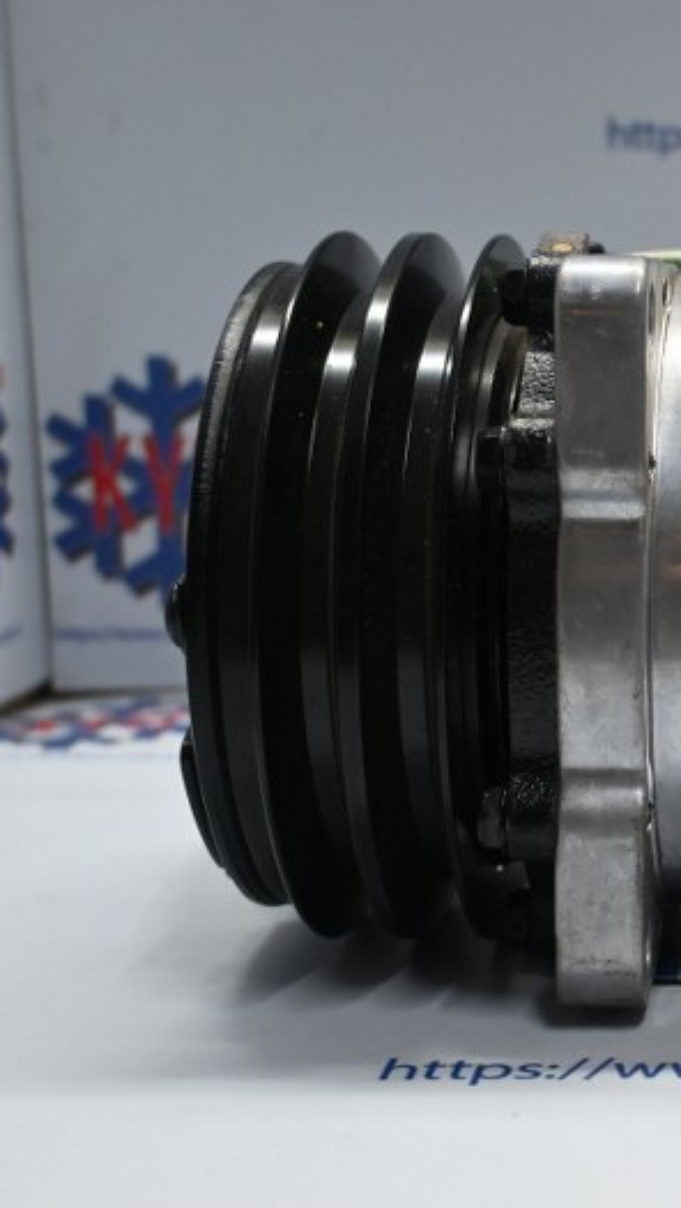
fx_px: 1916
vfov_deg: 35.0
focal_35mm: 60
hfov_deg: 18.8
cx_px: 865
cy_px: 597
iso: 1100
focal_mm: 25
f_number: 4.2
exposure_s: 1/125
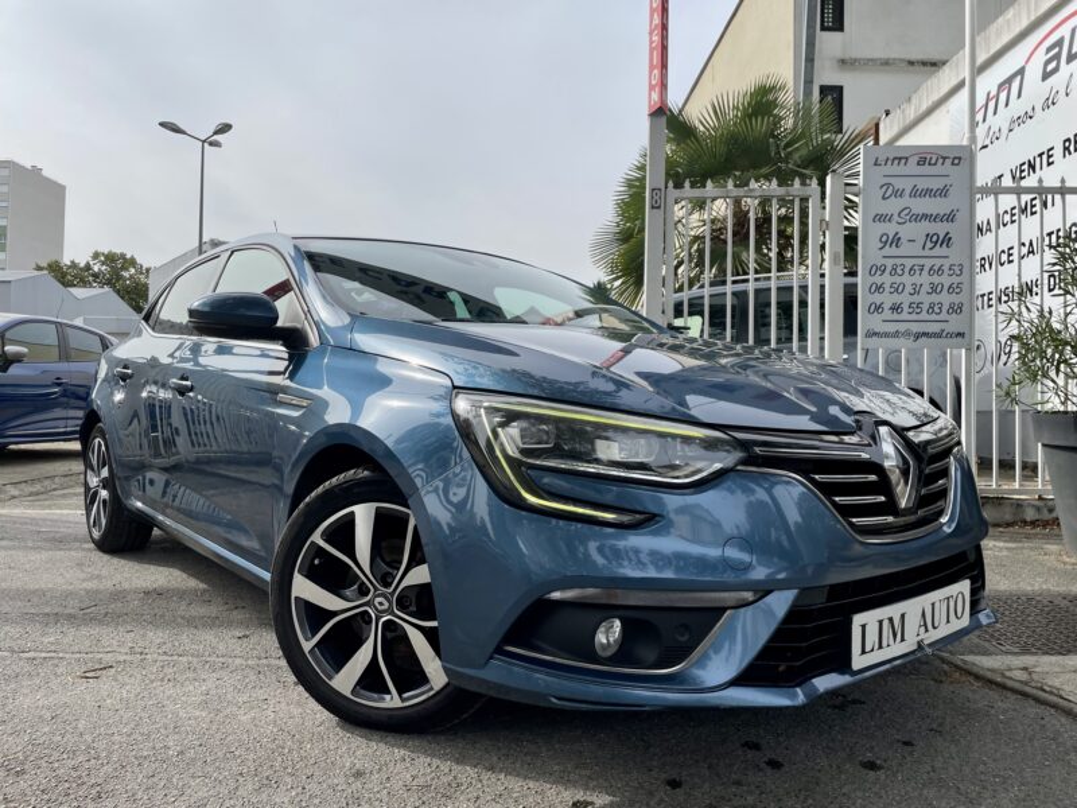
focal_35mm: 26
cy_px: 404
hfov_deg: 67.3
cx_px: 538
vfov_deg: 53.1
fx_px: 809
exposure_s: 1/3205
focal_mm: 4.2
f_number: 1.6
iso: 32
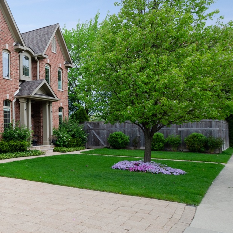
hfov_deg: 32.7
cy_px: 114
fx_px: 283
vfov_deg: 44.8
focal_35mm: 37
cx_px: -74
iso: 200
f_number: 9
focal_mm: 11
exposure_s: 1/125
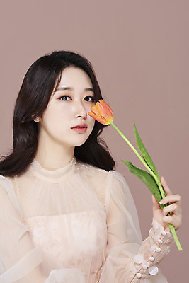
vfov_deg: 19.4
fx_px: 826
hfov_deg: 13.1
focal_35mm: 105
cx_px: 94
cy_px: 142
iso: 64
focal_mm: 105
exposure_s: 1/125
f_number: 11
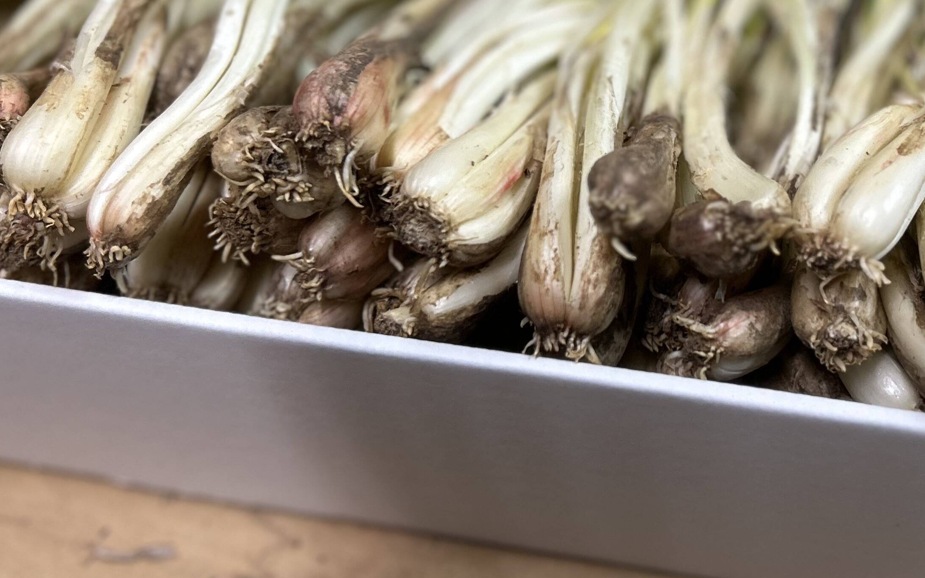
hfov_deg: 39.0
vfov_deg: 24.8
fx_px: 1286
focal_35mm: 51
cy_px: 87
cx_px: 635
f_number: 1.5
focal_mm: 5.7
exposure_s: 1/60
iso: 160
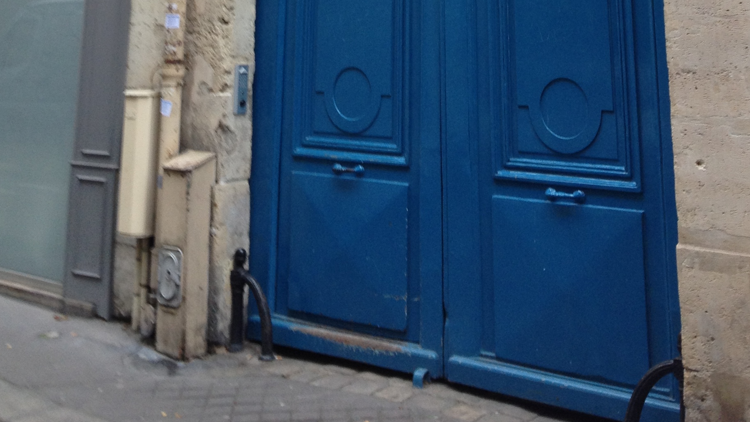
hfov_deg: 31.0
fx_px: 1353
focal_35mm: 68
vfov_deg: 16.0
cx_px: 371
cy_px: -242
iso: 80
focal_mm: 4.28
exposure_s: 1/60
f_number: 2.4
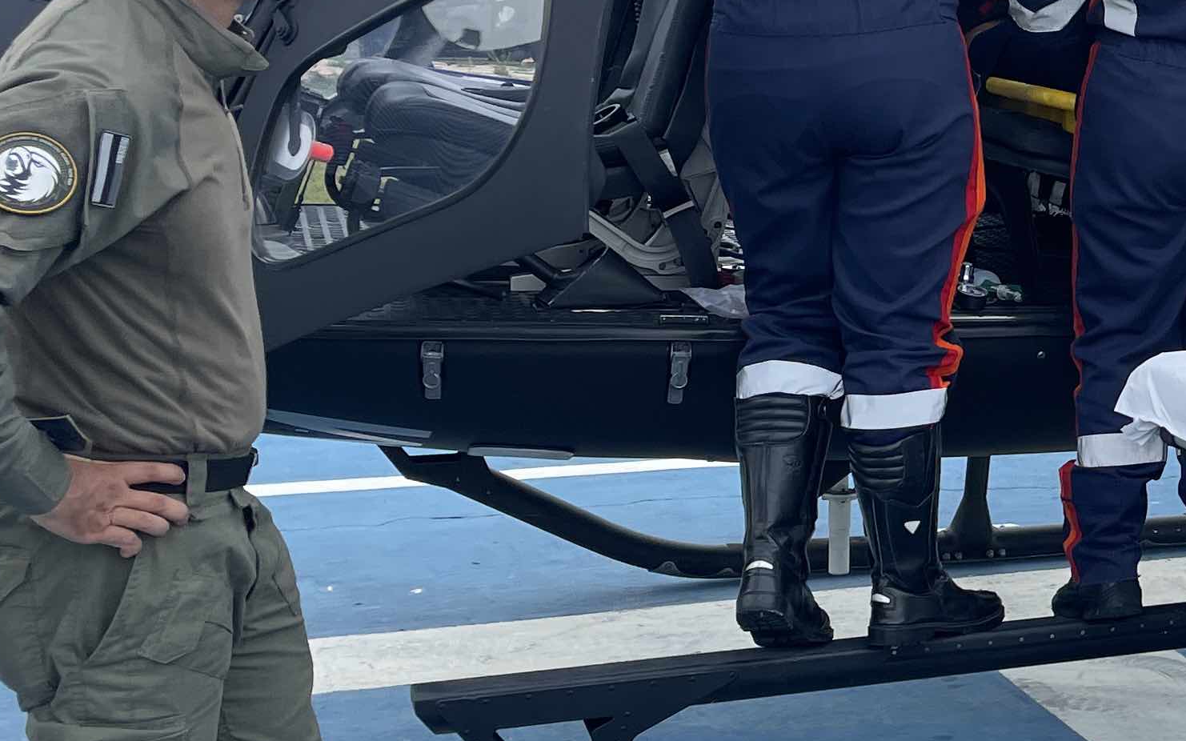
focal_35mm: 75
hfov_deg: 25.4
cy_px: 384
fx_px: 2424
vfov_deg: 17.4
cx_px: 1319
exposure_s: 1/2020
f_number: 1.6
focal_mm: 4.2
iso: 32
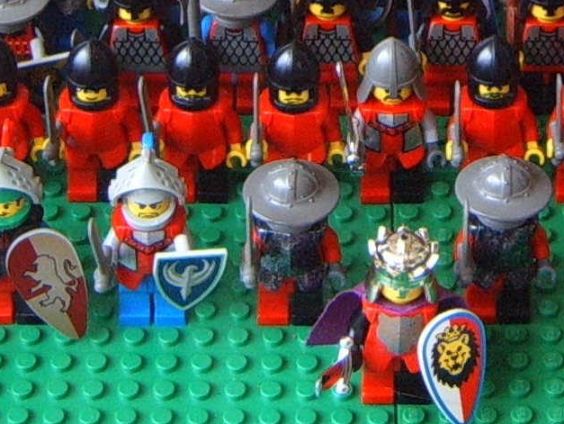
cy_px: -185
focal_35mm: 134
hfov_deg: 14.7
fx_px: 2185
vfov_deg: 10.7
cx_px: 401
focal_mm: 6.2
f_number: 2.9
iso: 141
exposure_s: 1/20
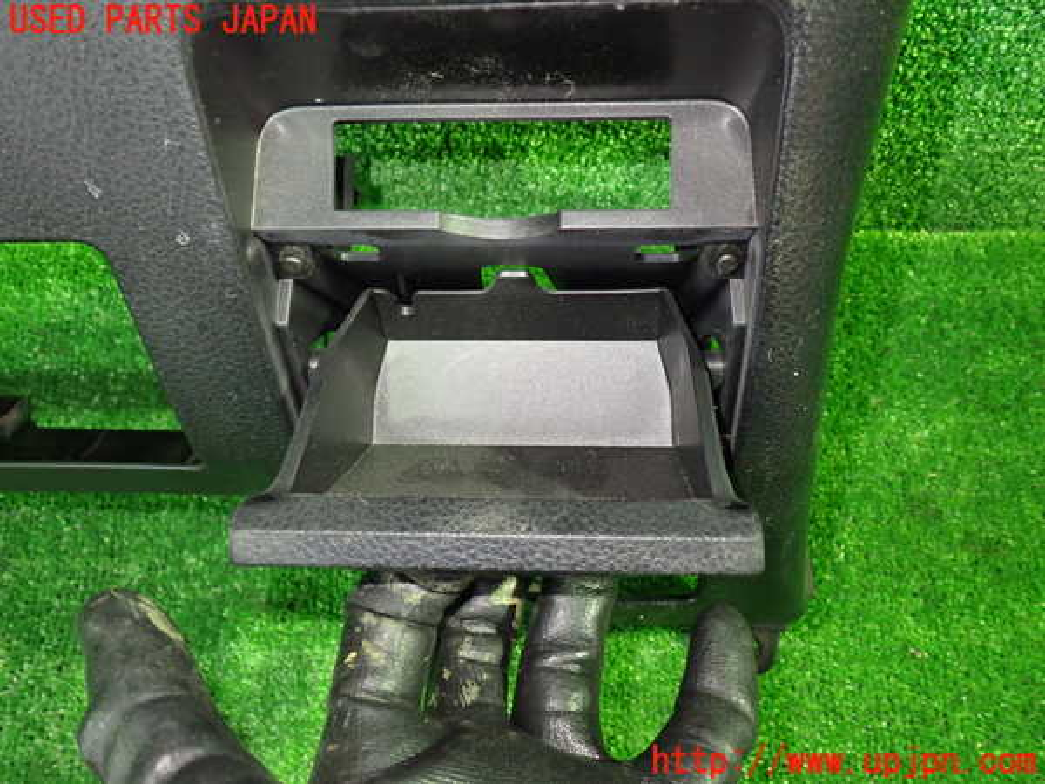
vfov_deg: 46.8
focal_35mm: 30
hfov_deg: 60.0
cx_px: 522
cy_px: 392
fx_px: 906
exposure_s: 1/25
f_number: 2.3
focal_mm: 5.4
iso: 800
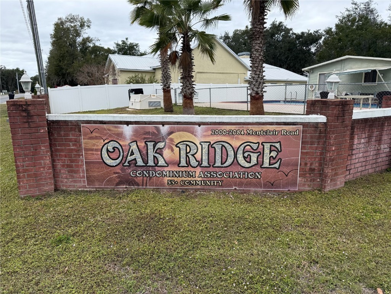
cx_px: 196
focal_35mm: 24
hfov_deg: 71.6
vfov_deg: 56.8
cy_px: 147
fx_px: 271
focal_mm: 6.76
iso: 80
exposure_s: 1/1855
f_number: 1.78
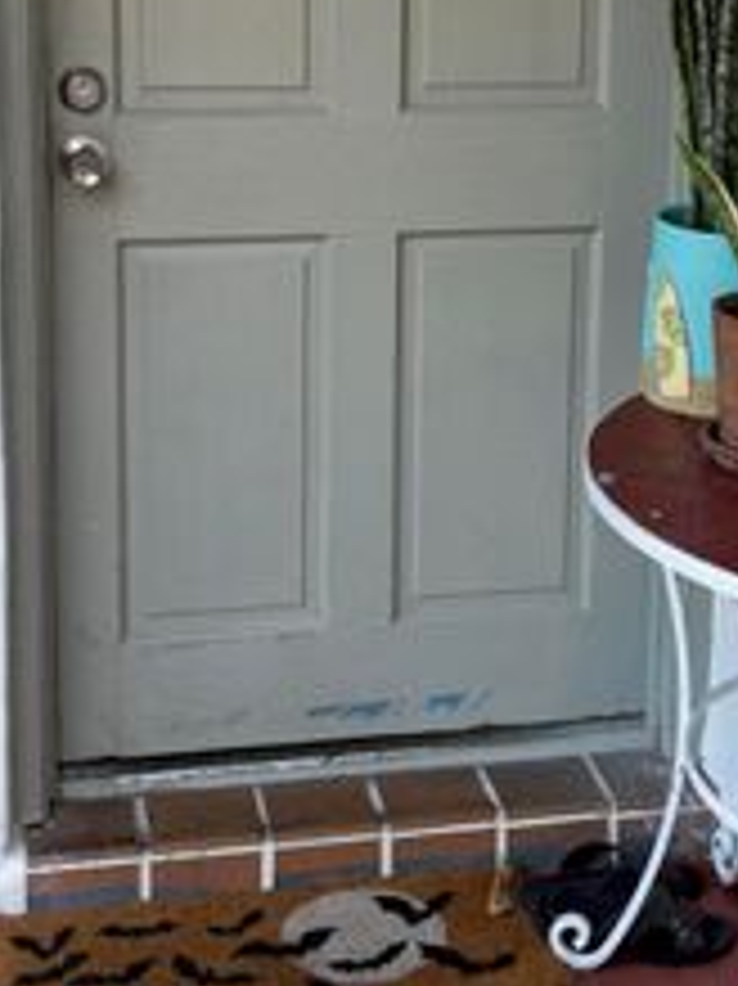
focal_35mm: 73
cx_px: 468
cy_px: 236
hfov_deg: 20.1
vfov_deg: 26.3
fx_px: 2077
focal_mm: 6.76
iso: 64
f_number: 1.78
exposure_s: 1/121
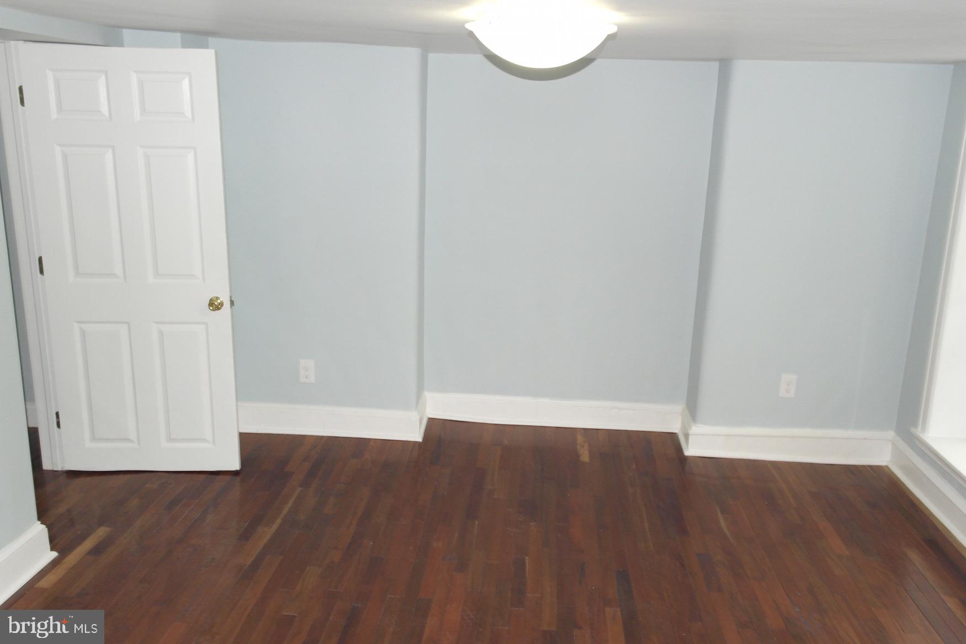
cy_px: 322
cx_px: 483
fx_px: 805
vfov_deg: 43.6
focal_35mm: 30
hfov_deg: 61.9
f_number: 6.3
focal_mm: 20
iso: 400
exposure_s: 1/40
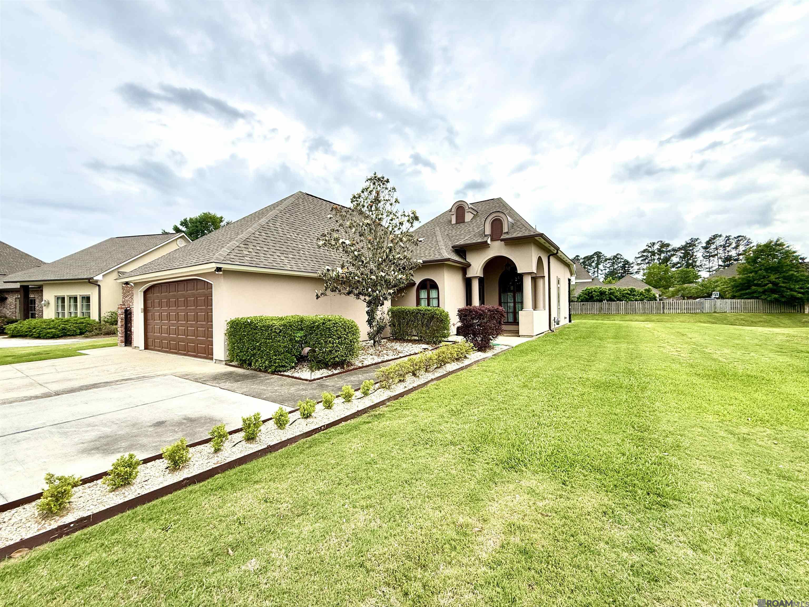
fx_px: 327
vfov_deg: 85.7
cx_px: 404
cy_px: 304
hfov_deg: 102.1
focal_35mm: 14
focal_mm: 2.22
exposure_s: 1/955
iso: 64
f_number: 2.2
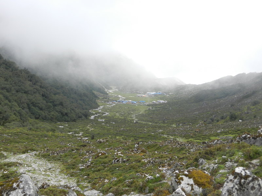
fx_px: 515
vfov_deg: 21.6
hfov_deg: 28.6
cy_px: 98
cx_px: 131
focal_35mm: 68
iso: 160
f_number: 4.6
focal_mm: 12.3
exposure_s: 1/200
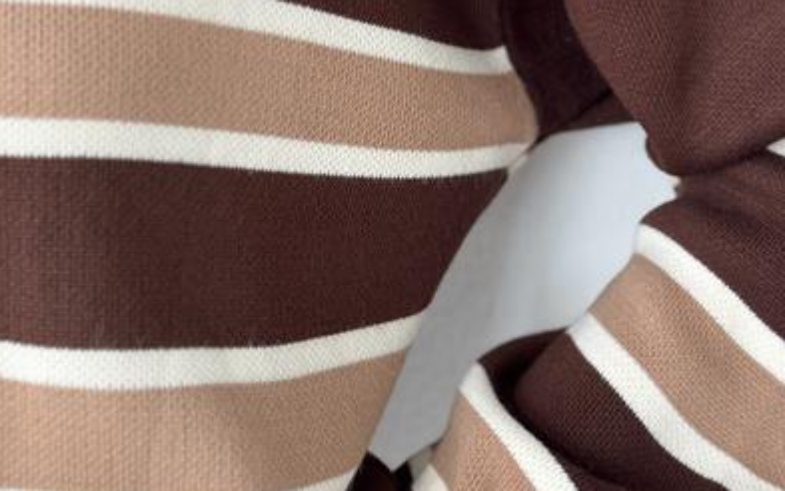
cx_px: 390
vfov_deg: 18.7
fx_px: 1477
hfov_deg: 29.8
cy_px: 83
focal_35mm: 69
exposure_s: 1/115
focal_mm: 6.76
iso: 100
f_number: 1.78
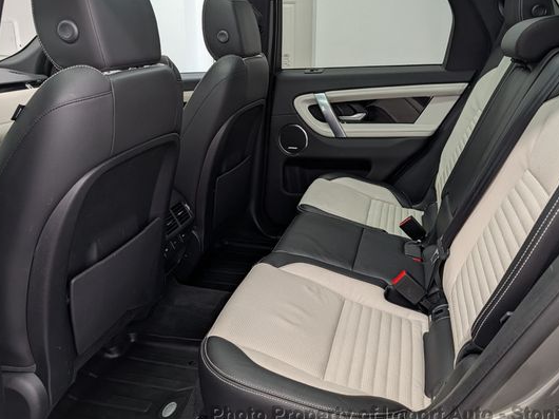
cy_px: 184
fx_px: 468
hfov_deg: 61.5
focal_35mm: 29
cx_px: 312
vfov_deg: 48.1
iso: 80
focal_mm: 6.9
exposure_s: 1/30
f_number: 1.68
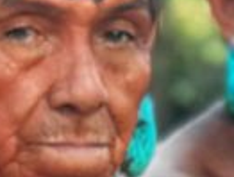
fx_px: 3010
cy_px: 350
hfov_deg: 4.4
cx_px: 395
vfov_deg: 3.3
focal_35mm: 444
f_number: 2.8
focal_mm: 6.6
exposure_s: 1/130
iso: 20
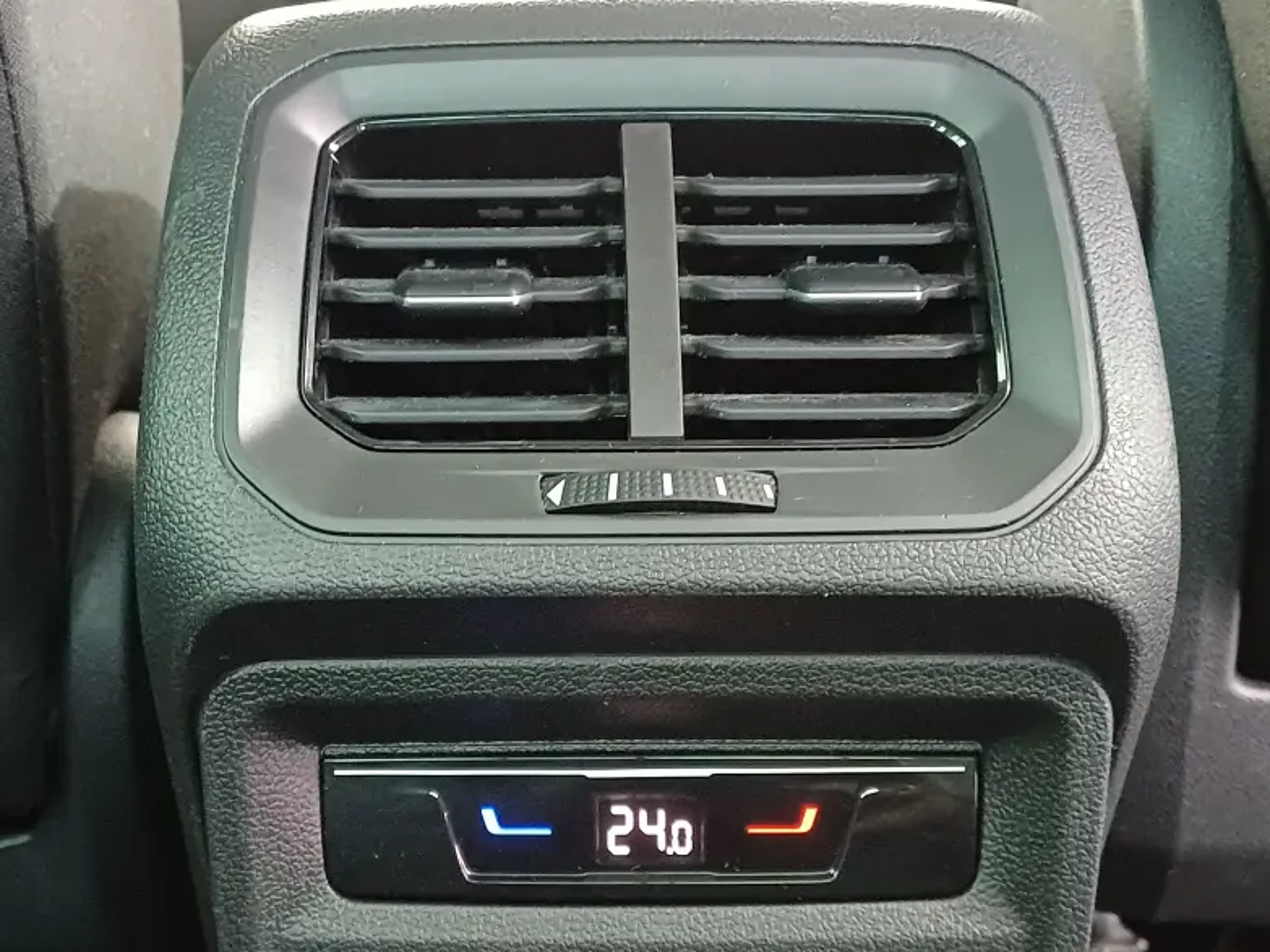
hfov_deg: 41.1
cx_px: 540
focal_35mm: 46
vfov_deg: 31.4
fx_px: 1687
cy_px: 592
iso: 1600
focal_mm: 4.65
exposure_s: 1/20
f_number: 1.8
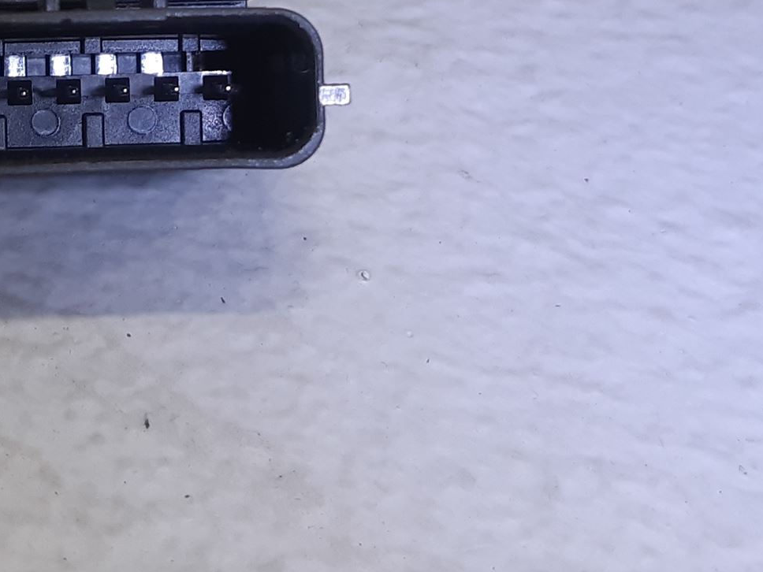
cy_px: 19
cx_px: 61
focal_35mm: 55
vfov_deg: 25.4
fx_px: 1212
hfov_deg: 33.0
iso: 80
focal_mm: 3.93
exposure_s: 1/50
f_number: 1.7
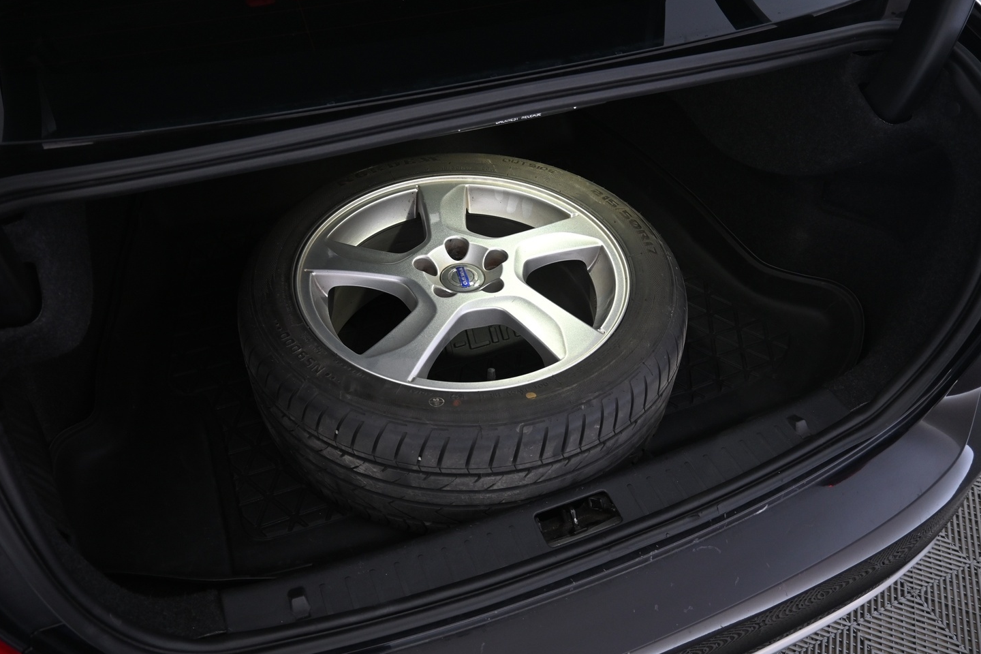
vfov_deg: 47.9
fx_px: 736
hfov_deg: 67.3
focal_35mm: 27
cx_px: 456
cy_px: 321
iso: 560
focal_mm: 16
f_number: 3.5
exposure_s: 1/25
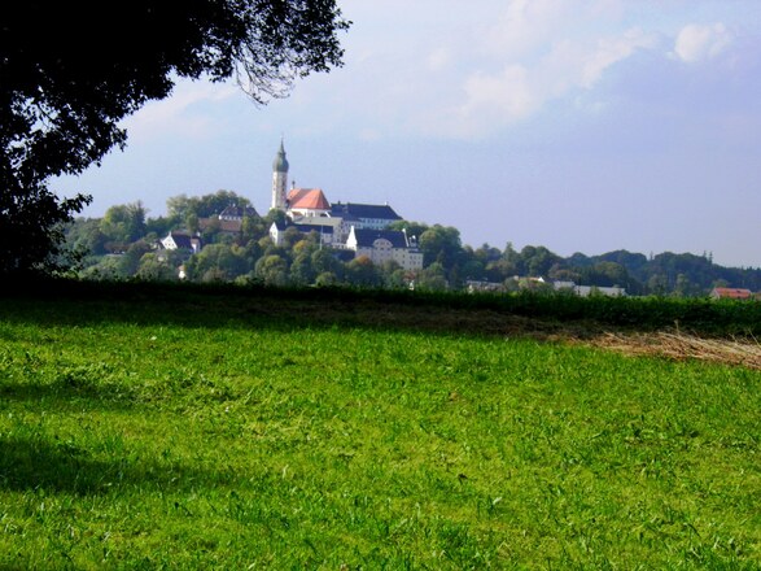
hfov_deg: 23.3
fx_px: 1846
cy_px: 286
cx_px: 380
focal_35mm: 84
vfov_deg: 17.6
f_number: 5.6
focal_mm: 15.2
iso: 100
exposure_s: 1/500
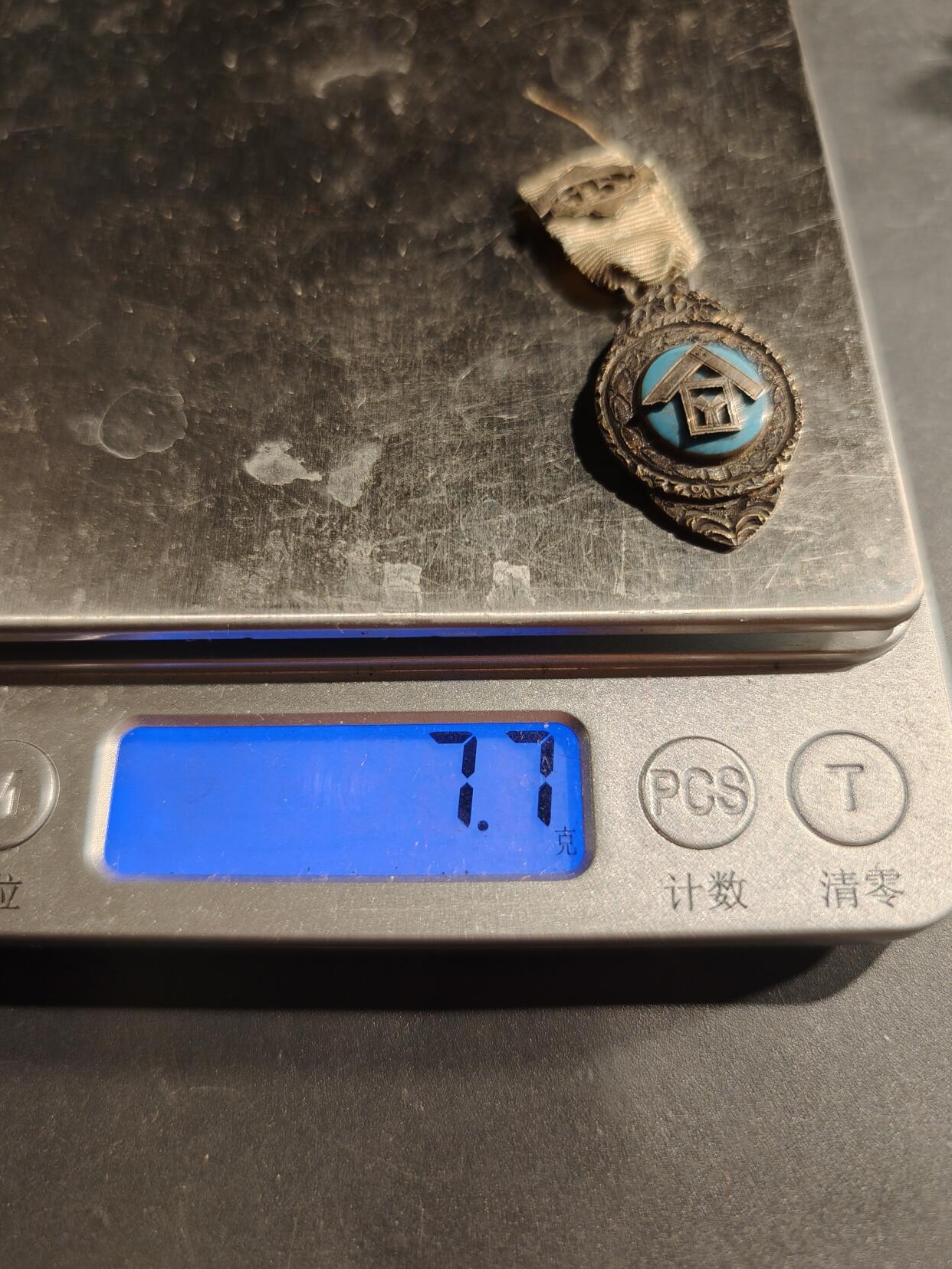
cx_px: 468
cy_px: 624
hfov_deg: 54.9
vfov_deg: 69.4
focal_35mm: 25
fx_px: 917
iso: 200
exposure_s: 1/200
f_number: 1.6
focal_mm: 6.06
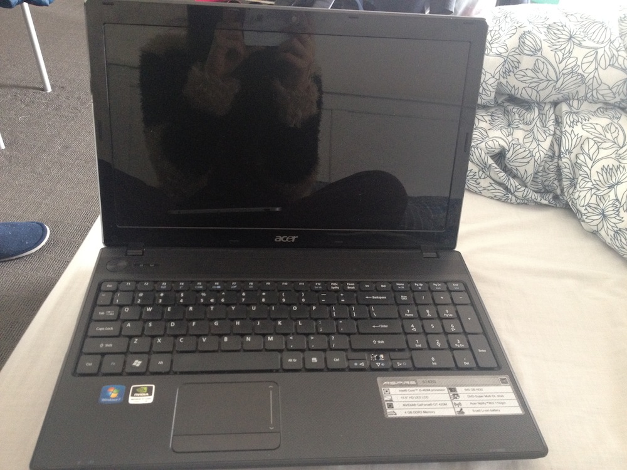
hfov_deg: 52.6
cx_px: 314
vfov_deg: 40.7
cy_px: 235
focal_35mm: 35
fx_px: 634
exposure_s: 1/20
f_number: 2.4
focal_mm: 4.28
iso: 250
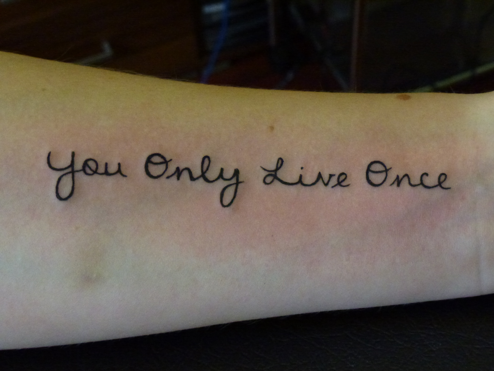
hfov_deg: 34.9
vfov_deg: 26.6
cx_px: 247
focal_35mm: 55
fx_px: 785
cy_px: 186
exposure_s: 1/60
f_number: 4.3
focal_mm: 9.4
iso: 800
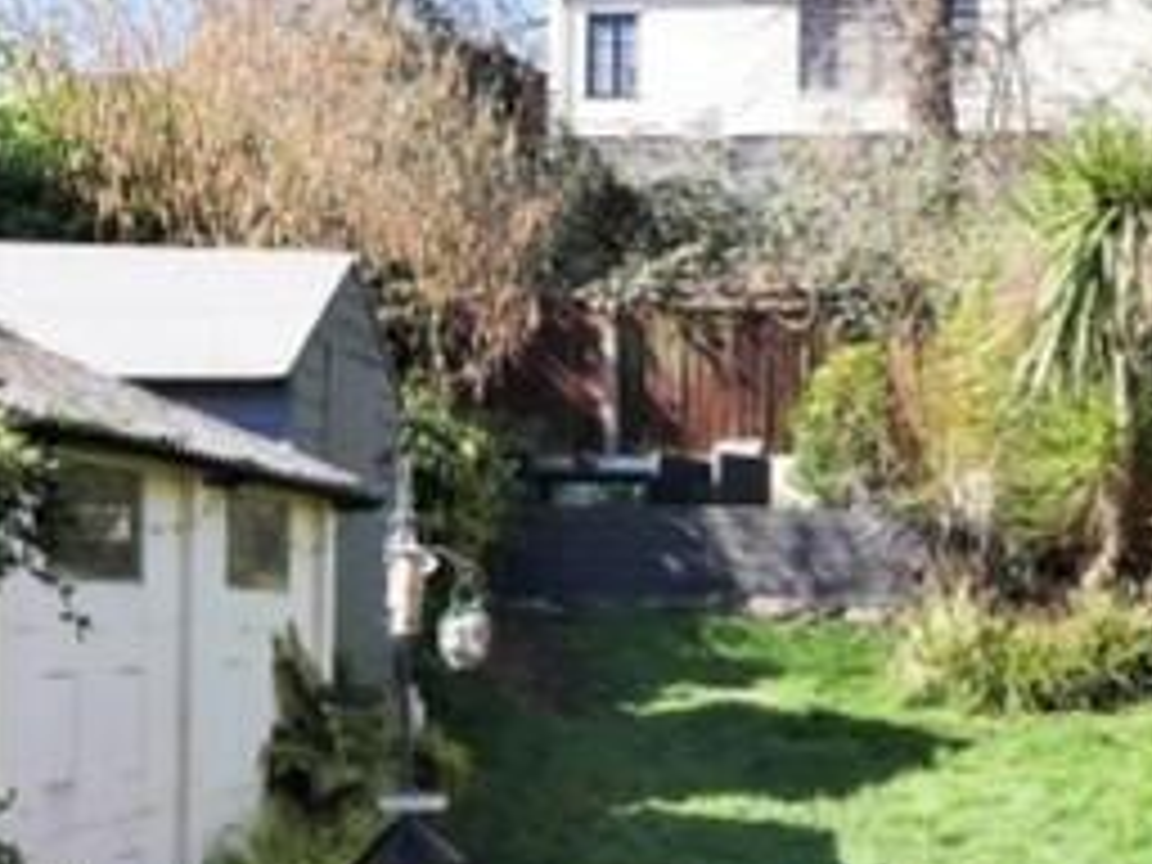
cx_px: 994
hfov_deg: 32.9
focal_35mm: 56
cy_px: 646
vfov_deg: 25.8
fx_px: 1864
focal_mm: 7
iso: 200
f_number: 6.3
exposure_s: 1/250
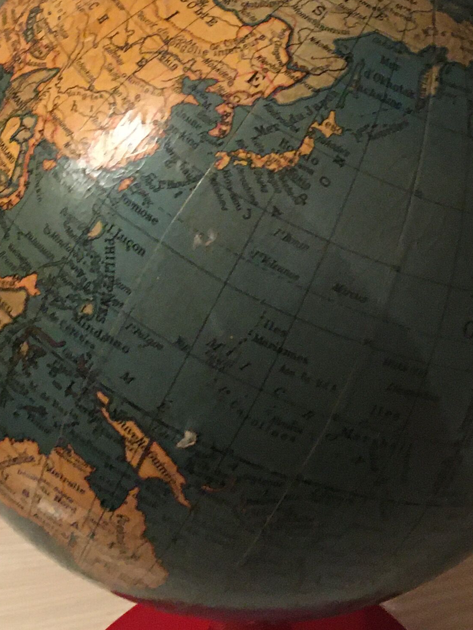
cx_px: 298
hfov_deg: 18.6
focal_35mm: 79
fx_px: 1439
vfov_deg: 24.4
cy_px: 154
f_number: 2.2
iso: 200
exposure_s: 1/25
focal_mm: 4.15
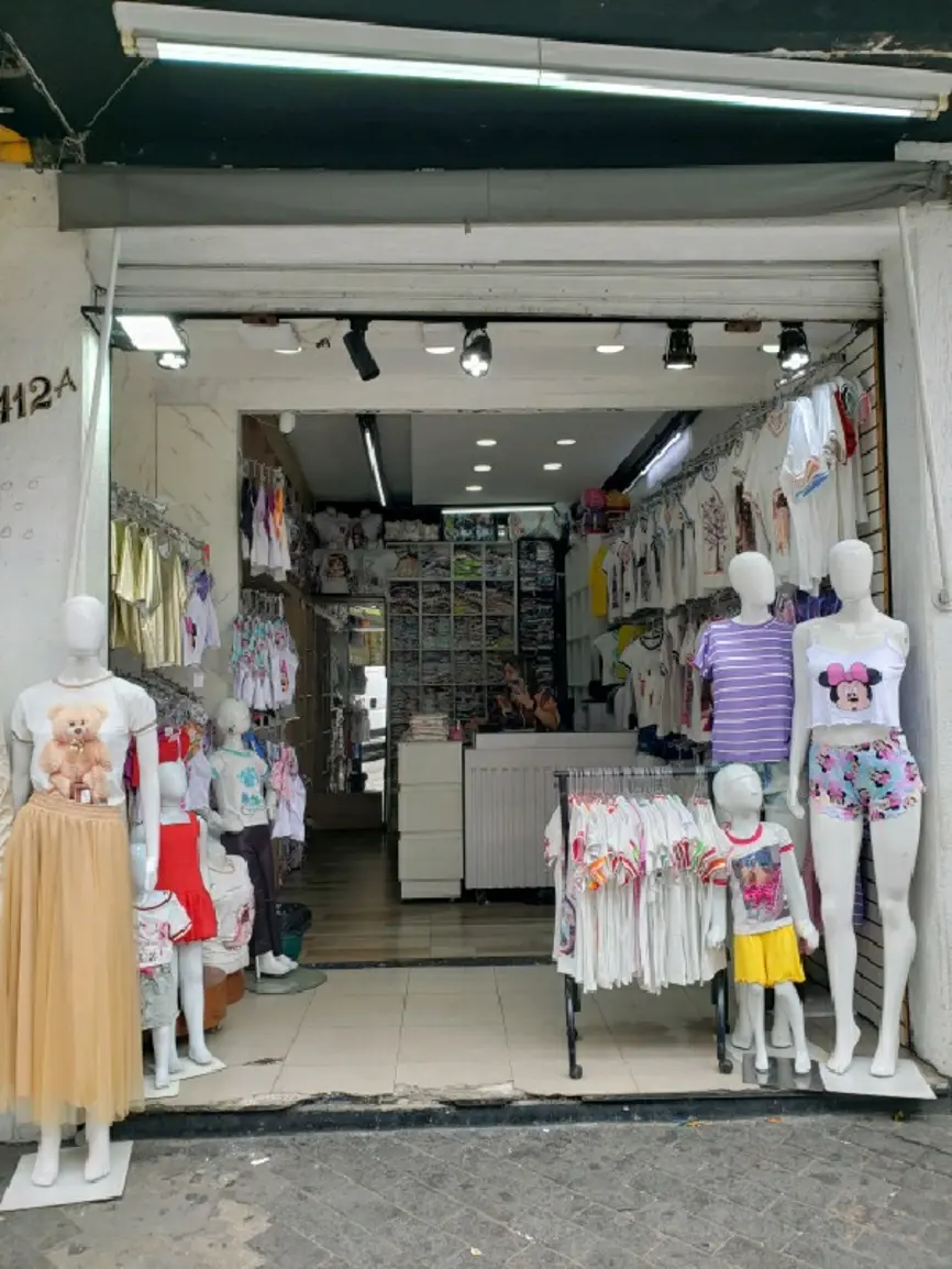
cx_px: 476
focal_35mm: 26
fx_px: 953
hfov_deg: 53.1
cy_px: 634
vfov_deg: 67.3
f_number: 2.4
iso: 50
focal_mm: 4.3
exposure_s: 1/200
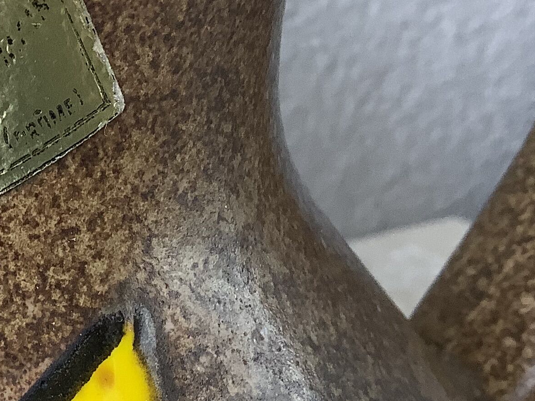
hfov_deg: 21.2
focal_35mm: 86
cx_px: -105
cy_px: 193
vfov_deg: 17.2
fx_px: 1329
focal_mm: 3.3
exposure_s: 1/60
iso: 64
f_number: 2.4
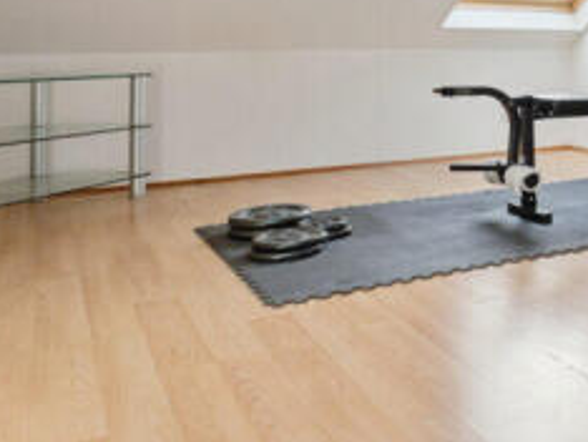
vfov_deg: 31.3
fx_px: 754
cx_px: 672
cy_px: 49
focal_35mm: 44
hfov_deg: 35.3
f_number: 10
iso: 800
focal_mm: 11
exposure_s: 1/100
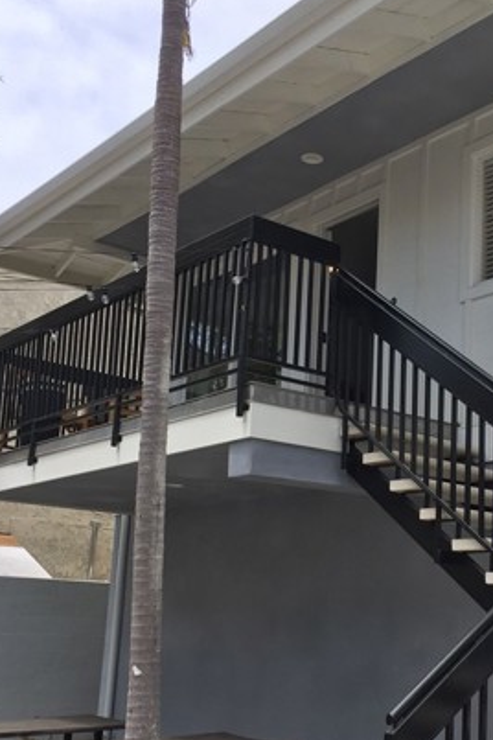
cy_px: 458
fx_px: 986
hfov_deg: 27.5
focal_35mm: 48
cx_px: 399
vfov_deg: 40.9
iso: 32
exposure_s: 1/1276
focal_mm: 4.15
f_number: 2.2
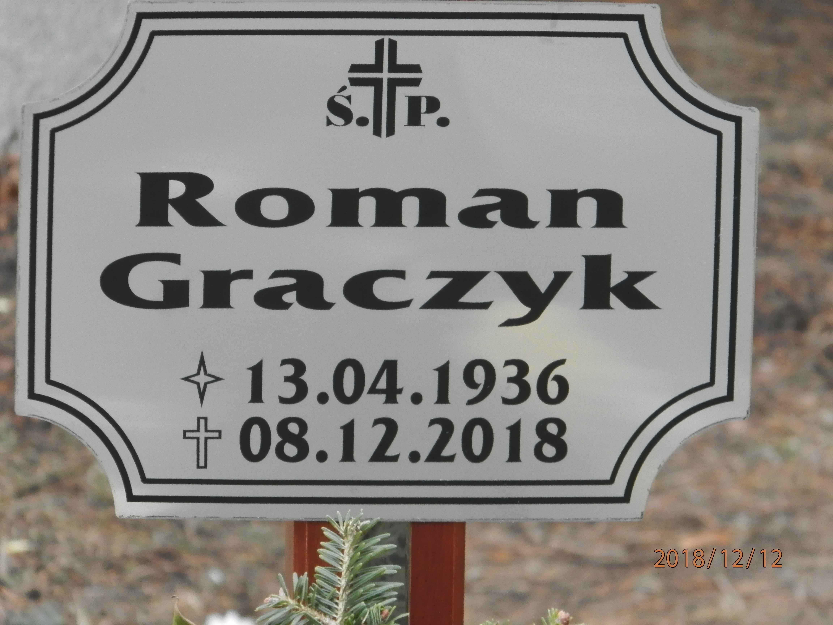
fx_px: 6762
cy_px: 312
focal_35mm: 281
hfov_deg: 7.0
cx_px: 416
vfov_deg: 5.3
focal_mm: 50.2
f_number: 5.6
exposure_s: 1/20
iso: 400
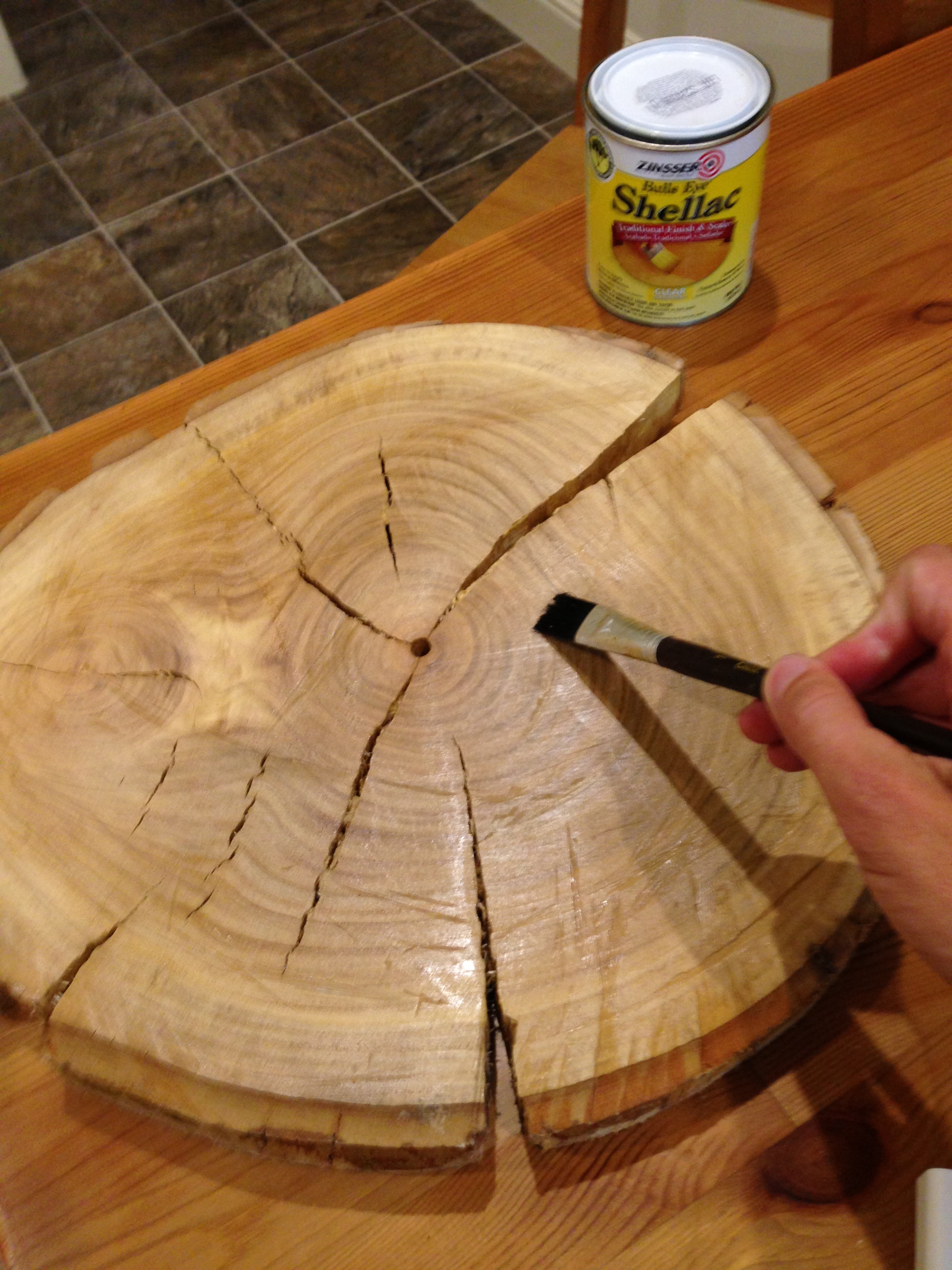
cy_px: 635
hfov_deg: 42.9
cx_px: 476
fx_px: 1210
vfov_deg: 55.4
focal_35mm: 33
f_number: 2.4
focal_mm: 4.13
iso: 160
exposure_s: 1/20
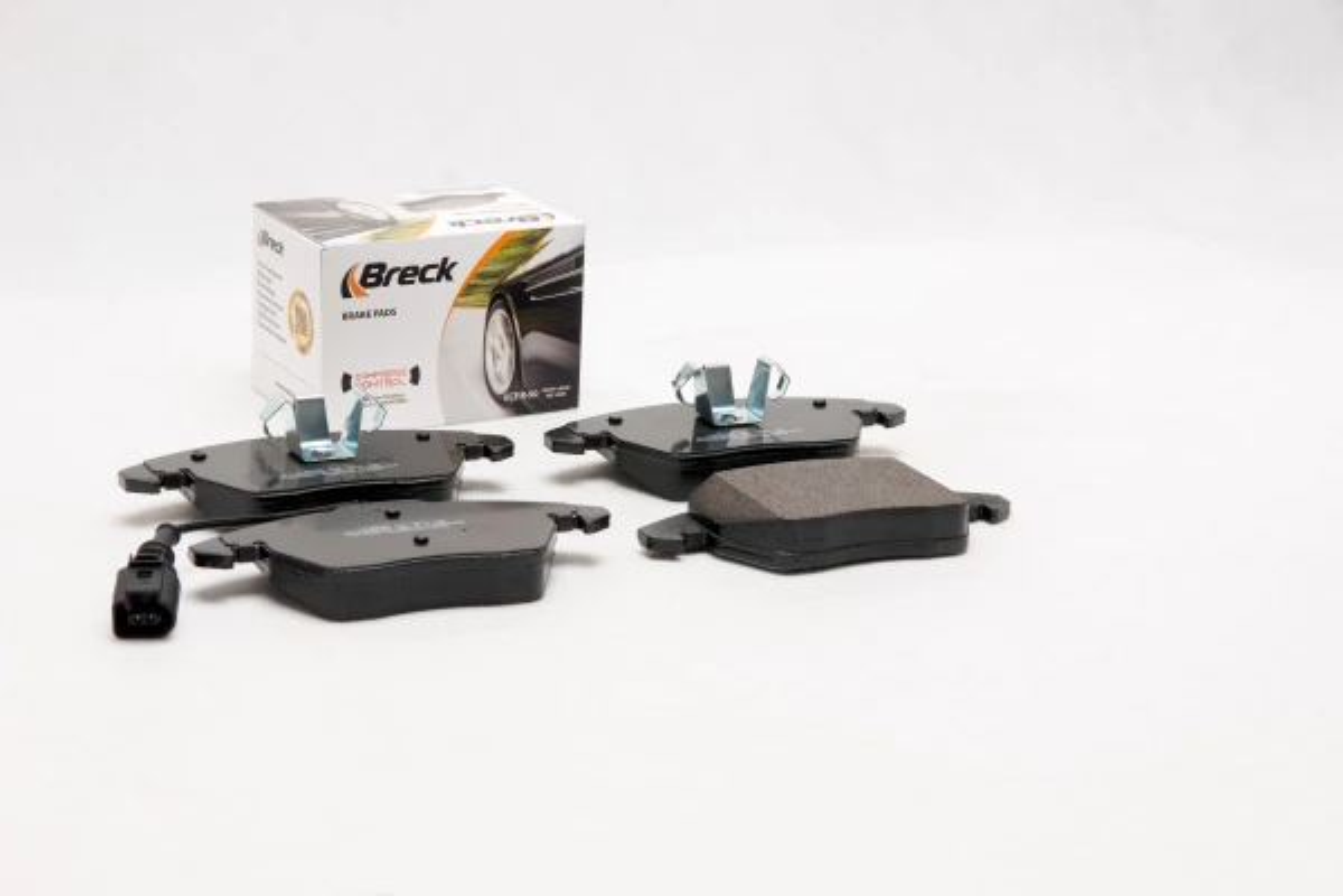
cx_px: 672
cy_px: 448
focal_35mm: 90
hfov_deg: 22.6
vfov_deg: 15.2
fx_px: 3357
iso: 100
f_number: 11
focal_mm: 60
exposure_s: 1/200
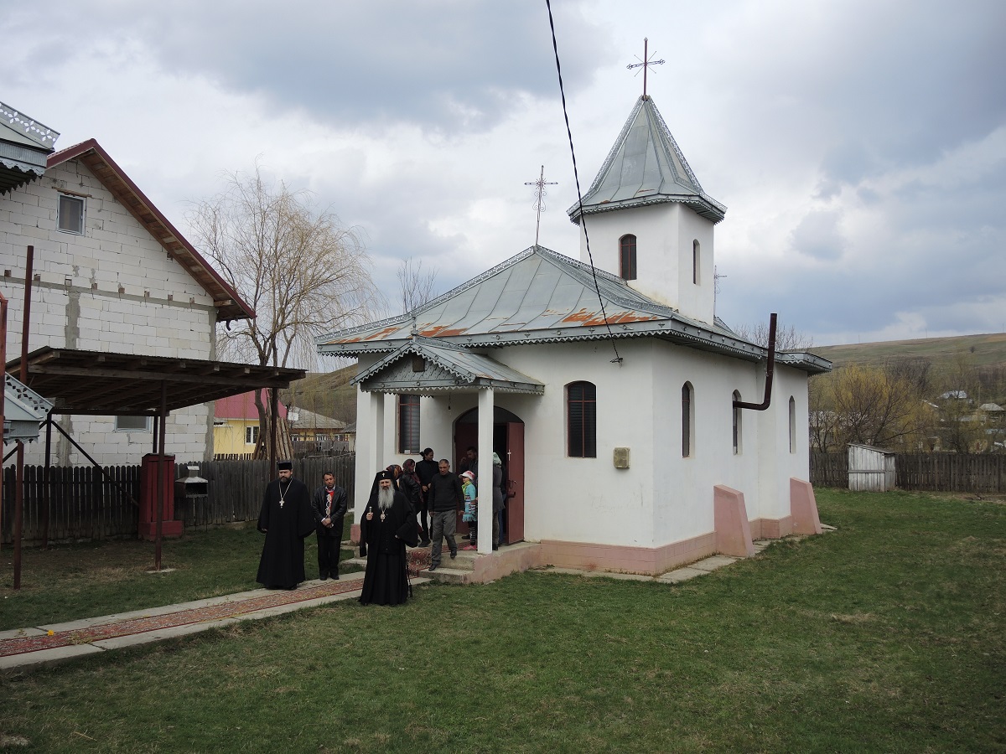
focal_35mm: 28
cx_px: 503
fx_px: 814
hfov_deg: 63.4
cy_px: 377
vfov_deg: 49.7
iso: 80
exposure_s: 1/1250
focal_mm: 6
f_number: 2.5
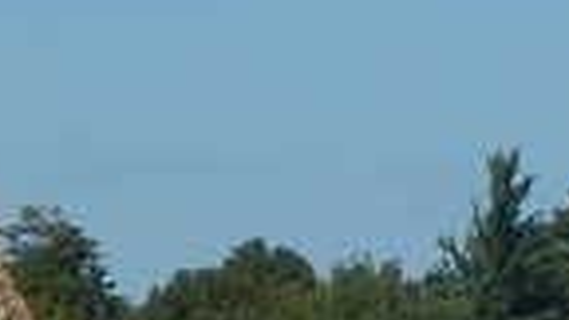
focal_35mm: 668
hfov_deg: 3.2
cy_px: 237
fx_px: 10079
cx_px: 1134
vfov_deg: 1.8
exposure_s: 1/1250
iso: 125
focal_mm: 15.3
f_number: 4.3
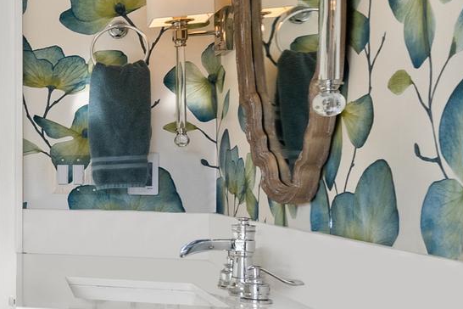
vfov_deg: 22.6
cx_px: -355
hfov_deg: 22.0
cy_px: 176
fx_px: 772
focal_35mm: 60
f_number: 8
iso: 250
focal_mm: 16
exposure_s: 1/25
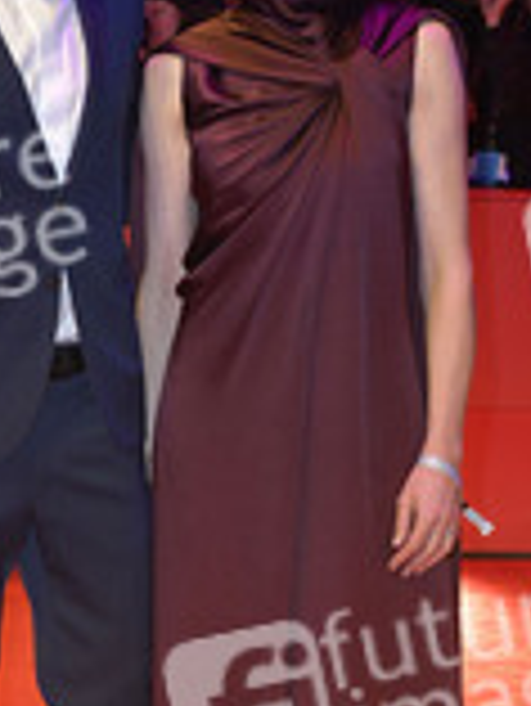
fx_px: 1695
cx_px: -14
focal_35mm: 83
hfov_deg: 17.3
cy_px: 463
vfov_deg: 23.4
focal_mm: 34
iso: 1600
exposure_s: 1/250
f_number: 5.6
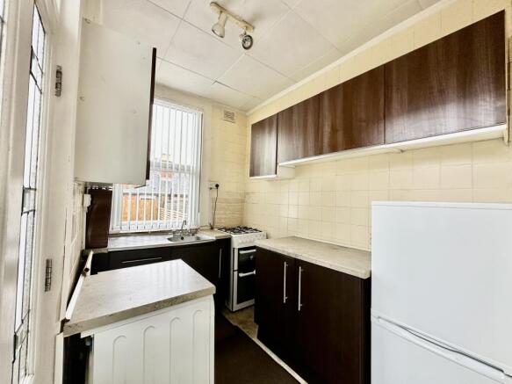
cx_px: 256
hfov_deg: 102.1
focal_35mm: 14
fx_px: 207
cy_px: 192
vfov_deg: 85.7
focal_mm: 2.22
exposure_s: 1/99
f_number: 2.2
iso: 125
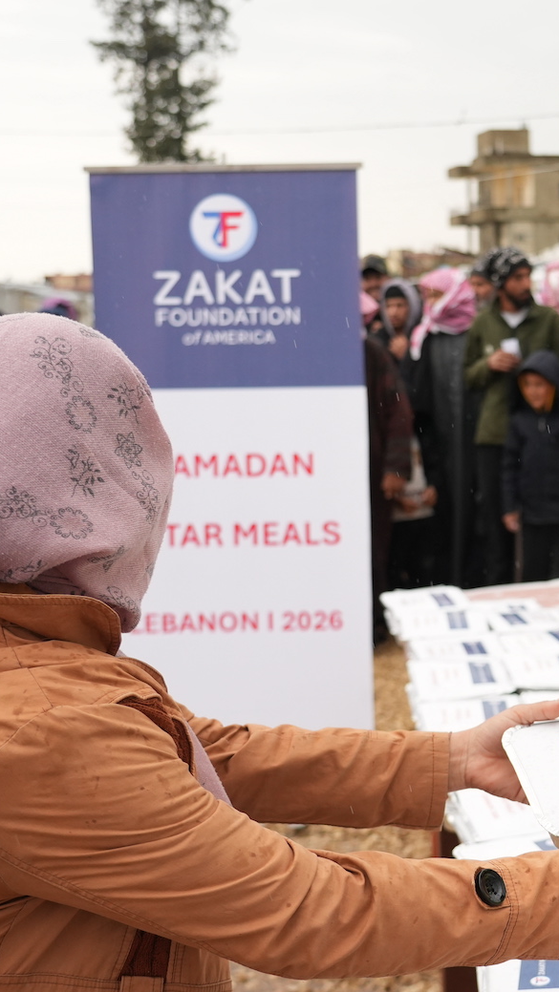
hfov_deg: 19.4
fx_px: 1580
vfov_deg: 34.9
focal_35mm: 60
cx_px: 586
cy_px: 541
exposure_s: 1/500
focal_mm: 31
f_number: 4
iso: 800
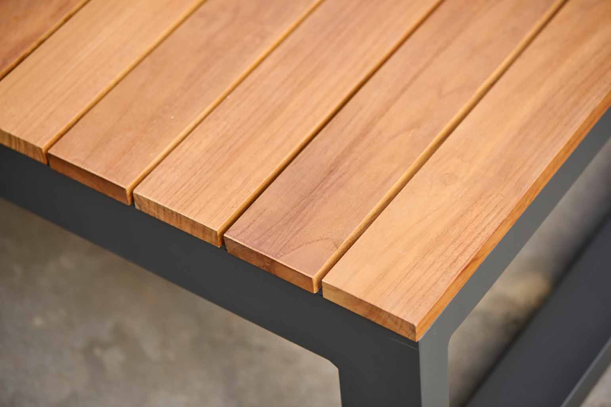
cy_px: 204
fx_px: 1782
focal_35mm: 105
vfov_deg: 13.0
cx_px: 306
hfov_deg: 19.5
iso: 125
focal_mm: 105
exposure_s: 1/250
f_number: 4
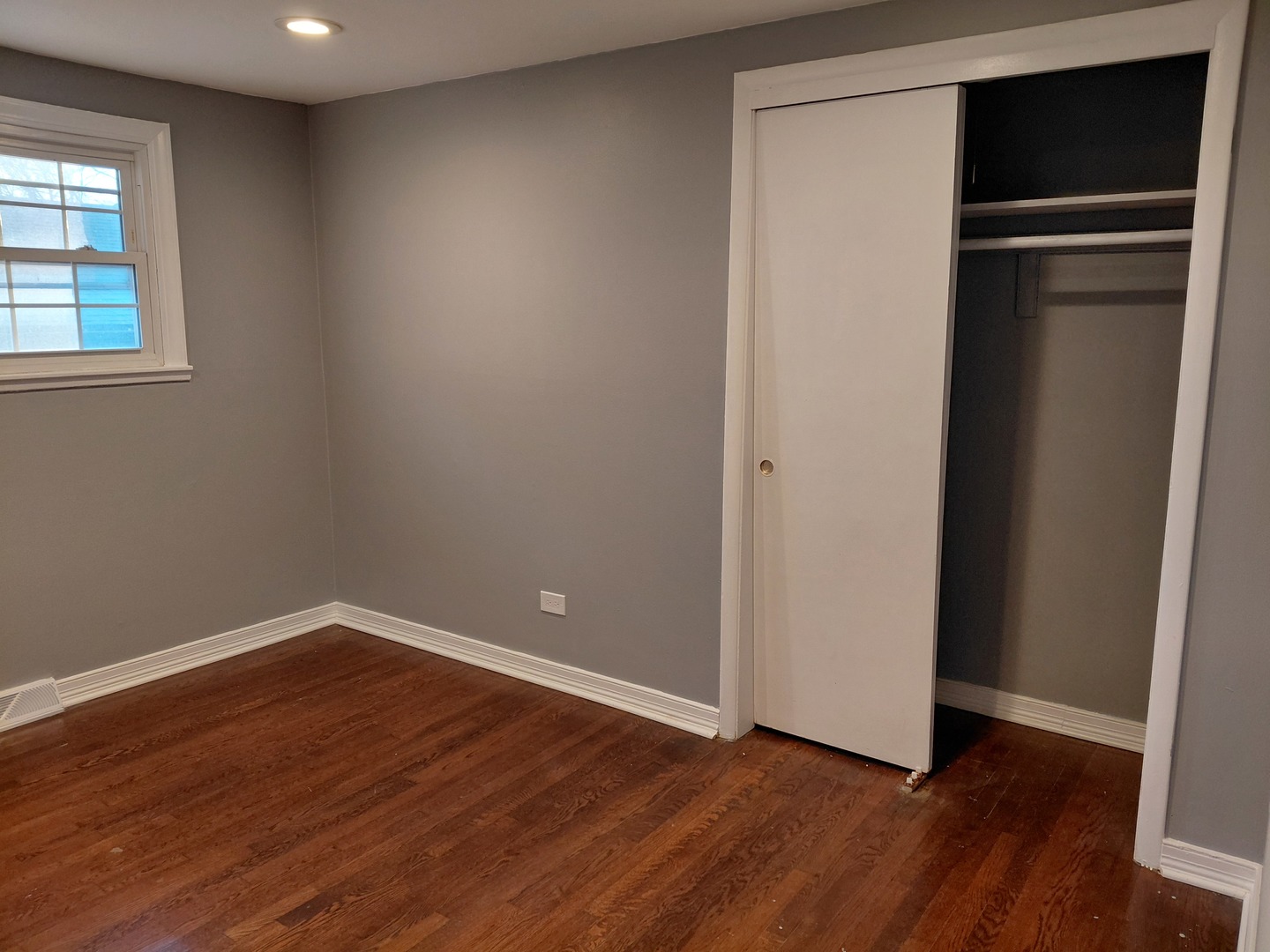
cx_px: 635
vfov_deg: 54.9
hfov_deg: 69.4
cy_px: 476
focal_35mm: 25
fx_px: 917
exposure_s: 1/60
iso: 160
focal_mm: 4.69
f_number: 1.8
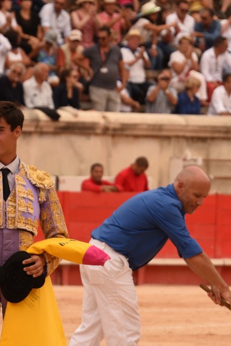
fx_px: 4155
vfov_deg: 4.8
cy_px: 214
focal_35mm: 432
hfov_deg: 3.2
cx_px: 23
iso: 400
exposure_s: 1/800
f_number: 6.3
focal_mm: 180
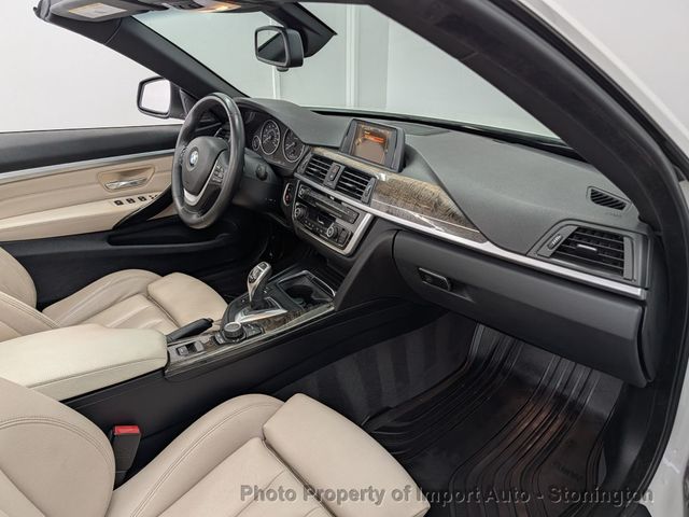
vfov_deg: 56.8
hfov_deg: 71.6
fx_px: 478
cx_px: 344
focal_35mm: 24
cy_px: 258
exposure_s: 1/120
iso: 187
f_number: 1.68
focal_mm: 6.9
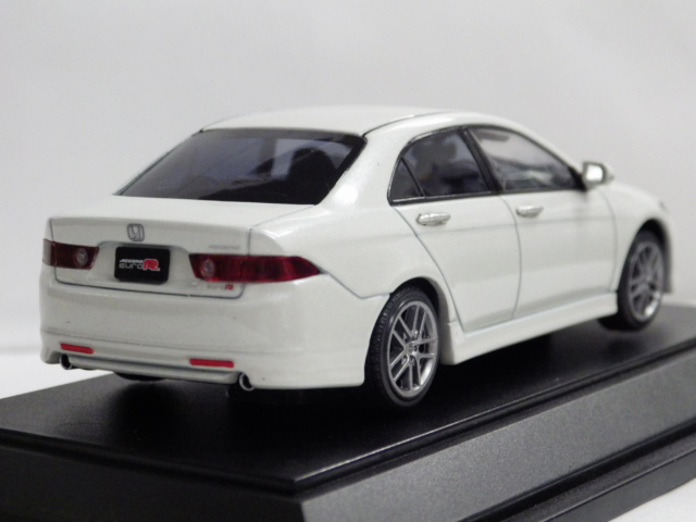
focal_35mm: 103
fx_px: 2071
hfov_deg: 19.1
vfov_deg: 14.4
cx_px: 348
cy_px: 261
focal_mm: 18.4
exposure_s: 1/45
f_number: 4.6
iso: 800
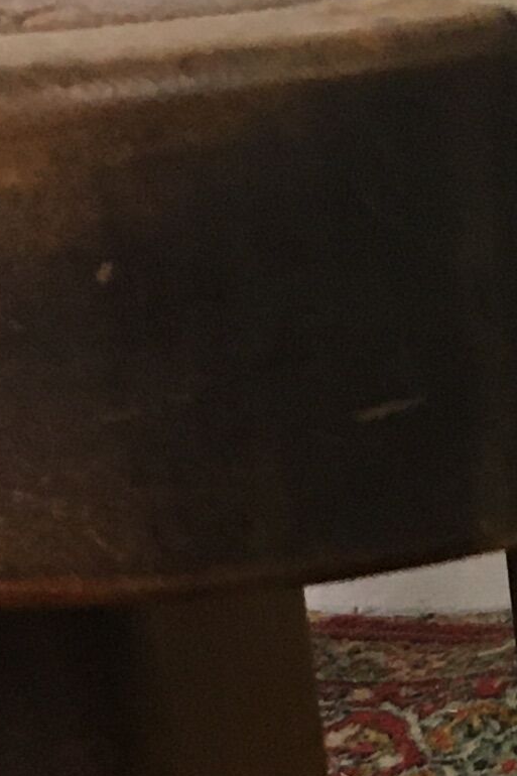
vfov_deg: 12.3
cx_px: 702
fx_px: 3405
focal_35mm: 158
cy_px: 1231
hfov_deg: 8.5
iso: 160
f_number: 2.2
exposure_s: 1/33
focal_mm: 4.15
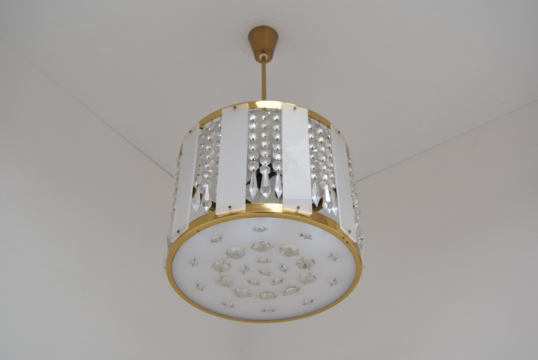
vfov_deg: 28.1
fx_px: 718
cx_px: 269
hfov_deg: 41.1
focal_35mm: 48
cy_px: 180
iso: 1600
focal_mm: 32
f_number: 5.6
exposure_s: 1/125
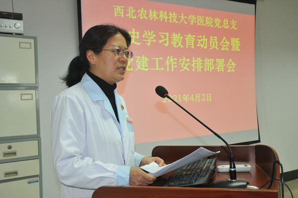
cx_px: 149
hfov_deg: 45.0
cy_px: 99
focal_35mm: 44
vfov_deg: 30.7
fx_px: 360
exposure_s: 1/80
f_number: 5
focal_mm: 29
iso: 1000
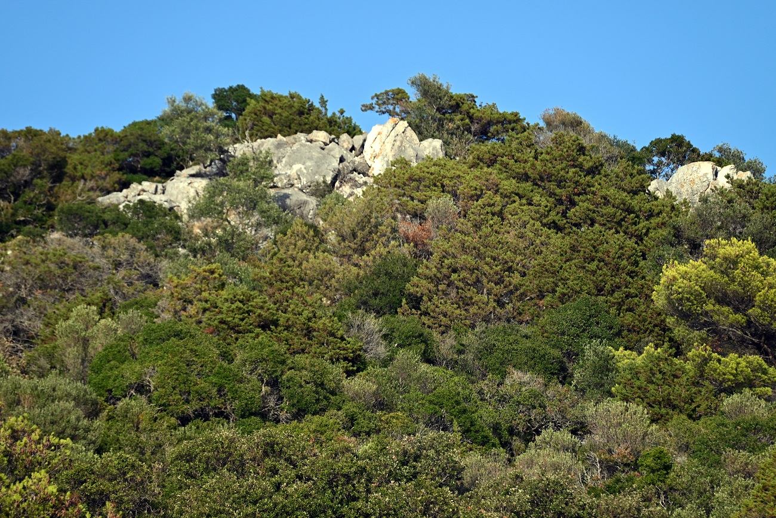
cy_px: 259
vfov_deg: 4.6
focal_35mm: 300
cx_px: 388
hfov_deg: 6.9
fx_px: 6467
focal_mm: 300
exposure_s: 1/1000
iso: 320
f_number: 5.6
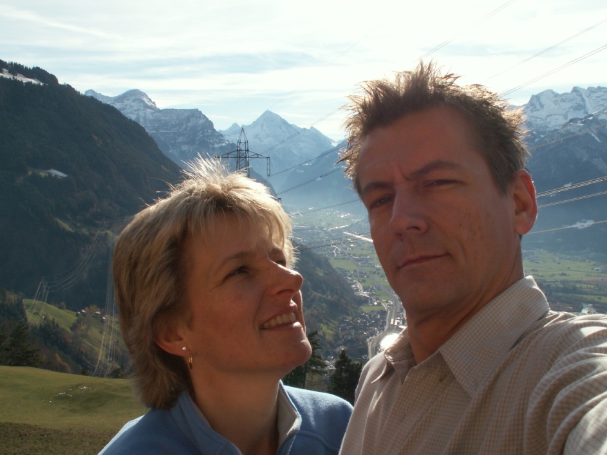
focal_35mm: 38
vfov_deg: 37.7
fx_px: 666
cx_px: 323
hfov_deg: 49.0
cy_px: 245
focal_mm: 5.86
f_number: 7.1
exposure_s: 1/200
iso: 50
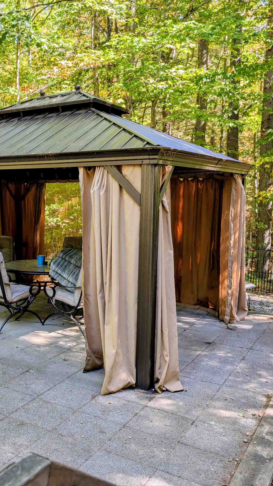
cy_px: 244
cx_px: 20
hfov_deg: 31.9
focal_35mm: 35
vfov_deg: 56.6
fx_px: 450
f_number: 1.68
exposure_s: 1/69
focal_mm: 6.9
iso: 18
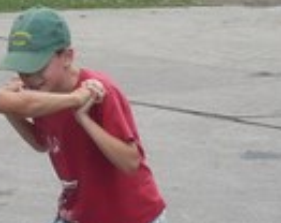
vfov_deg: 9.8
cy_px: 172
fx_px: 1302
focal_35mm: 157
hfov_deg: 12.2
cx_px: 26
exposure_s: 1/320
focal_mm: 5.8
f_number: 2.8
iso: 100
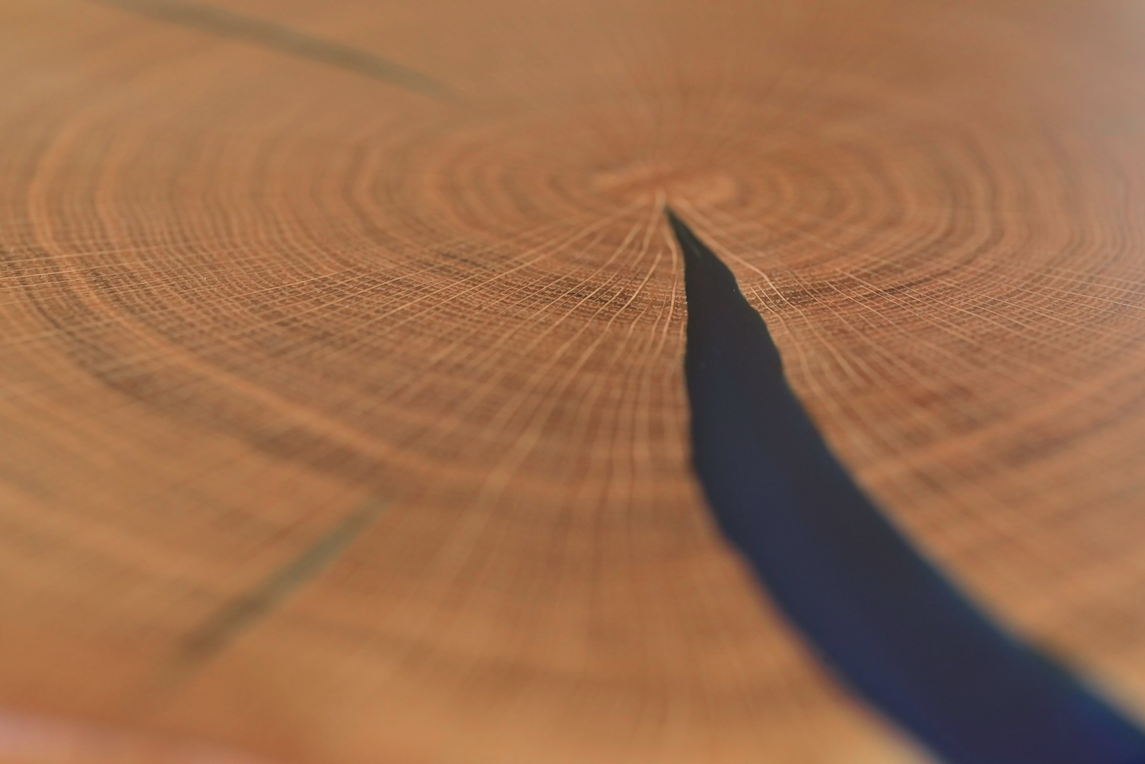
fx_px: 3340
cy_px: 382
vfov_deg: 13.0
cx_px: 572
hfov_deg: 19.5
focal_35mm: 105
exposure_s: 1/60
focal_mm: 105
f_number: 6.3
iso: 800
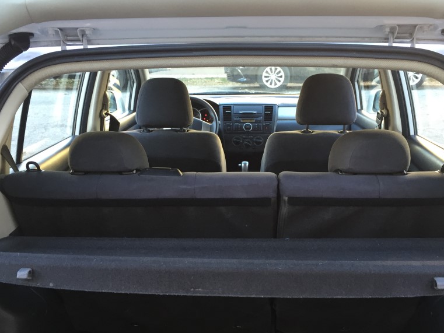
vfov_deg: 36.7
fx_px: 500
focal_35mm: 39
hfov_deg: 47.8
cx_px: 233
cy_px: 195
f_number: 2.2
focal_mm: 4.15
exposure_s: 1/30
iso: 32
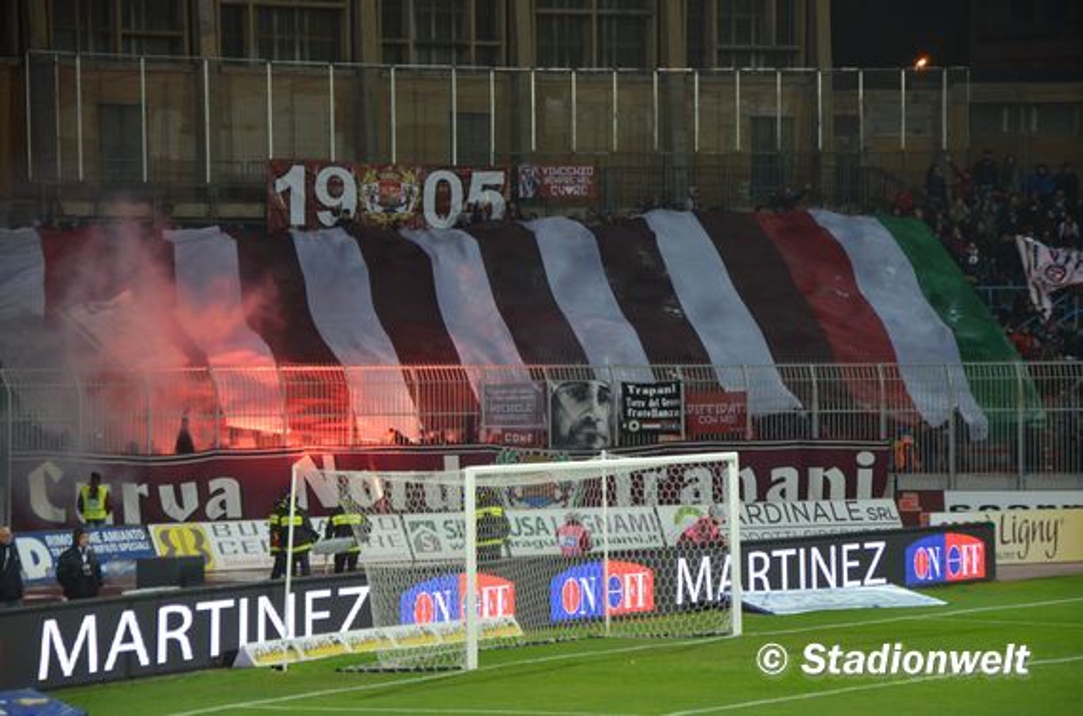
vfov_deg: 8.7
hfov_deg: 13.1
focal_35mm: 158
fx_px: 4726
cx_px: 542
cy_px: 358
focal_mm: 105
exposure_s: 1/60
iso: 800
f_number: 5.6
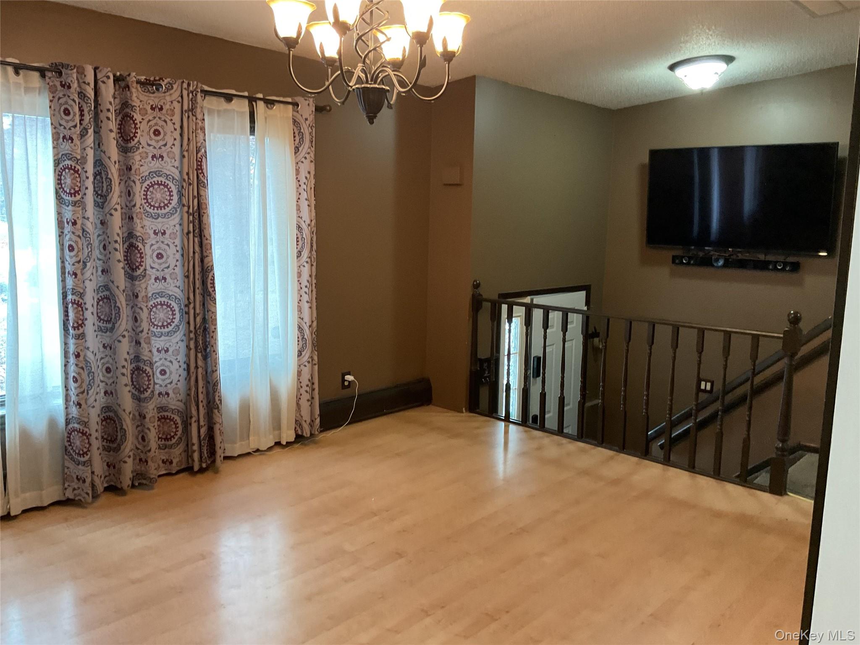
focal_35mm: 29
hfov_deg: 61.7
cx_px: 430
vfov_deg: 48.2
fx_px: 720
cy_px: 322
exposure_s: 1/60
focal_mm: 3
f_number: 1.8
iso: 160
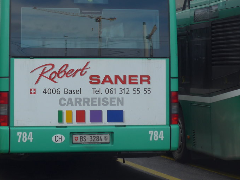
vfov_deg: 11.4
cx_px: 54
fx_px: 901
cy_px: 53
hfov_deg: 15.1
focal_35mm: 130
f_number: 4.2
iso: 80
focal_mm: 15
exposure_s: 1/400
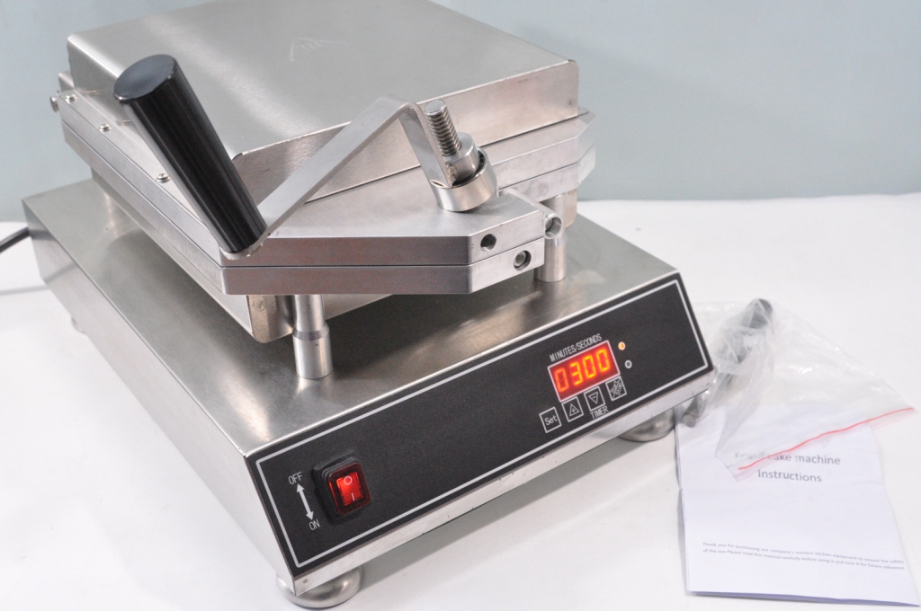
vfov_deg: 31.8
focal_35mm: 42
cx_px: 460
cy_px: 306
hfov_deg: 46.5
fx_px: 1073
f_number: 5
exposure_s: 1/125
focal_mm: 28
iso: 3200
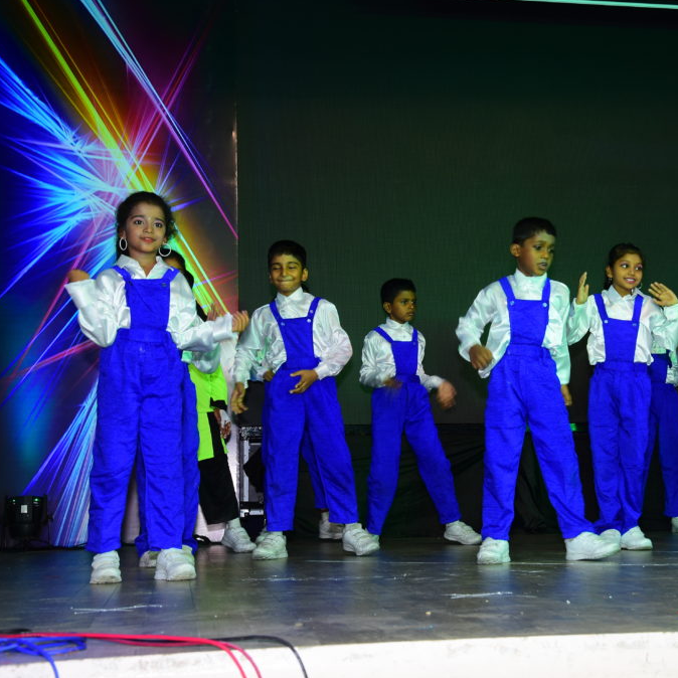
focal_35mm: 62
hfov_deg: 27.5
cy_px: 340
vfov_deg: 27.7
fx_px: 1374
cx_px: 458
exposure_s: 1/80
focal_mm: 32
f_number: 6.3
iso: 250
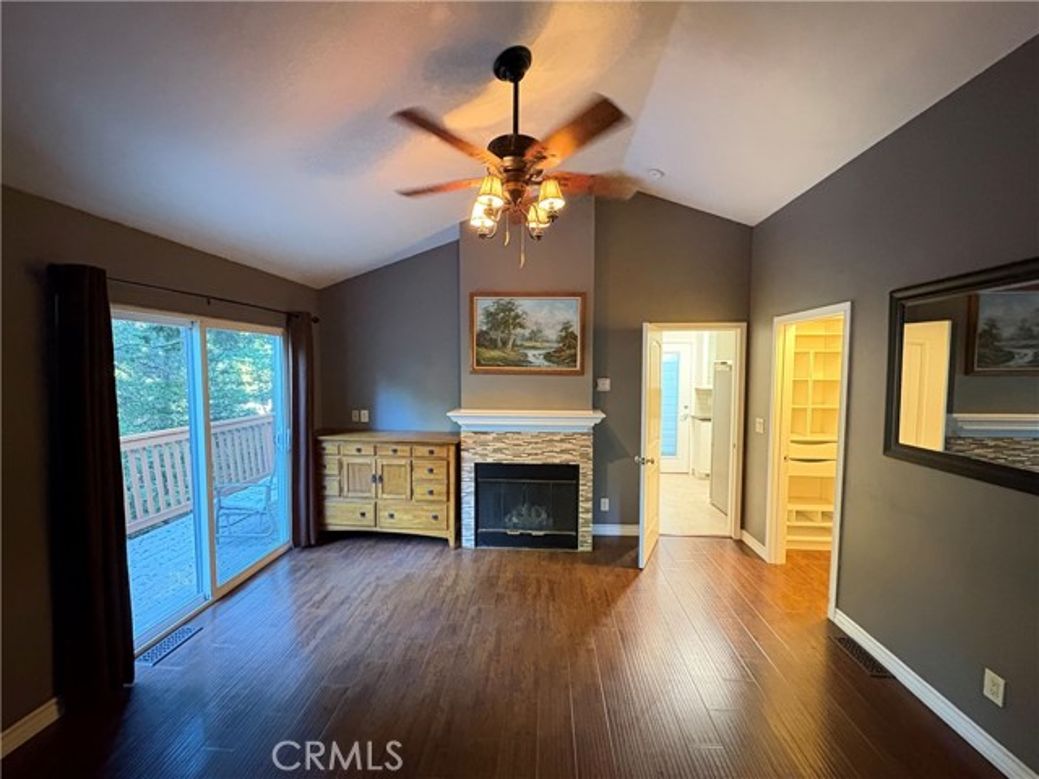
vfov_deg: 85.7
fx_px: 420
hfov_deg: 102.1
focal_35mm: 14
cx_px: 520
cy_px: 390
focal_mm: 2.22
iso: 1600
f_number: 2.2
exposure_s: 1/30
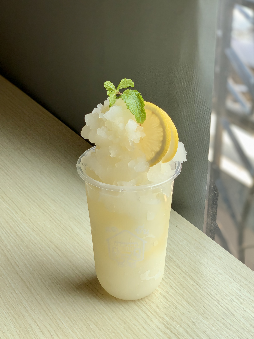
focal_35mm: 68
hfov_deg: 21.6
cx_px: 123
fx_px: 665
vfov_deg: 28.5
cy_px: 128
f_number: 2.4
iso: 20
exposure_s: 1/122
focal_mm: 6
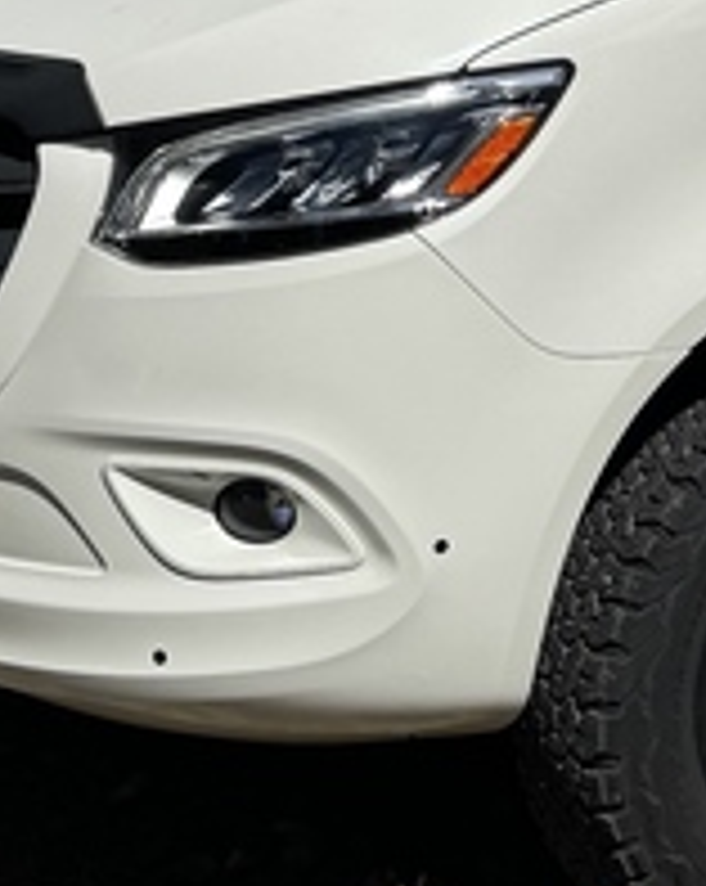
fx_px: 3115
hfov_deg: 12.4
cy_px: -112
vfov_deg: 15.7
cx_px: 998
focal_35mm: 119
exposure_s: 1/10417
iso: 80
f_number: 1.78
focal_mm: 6.76
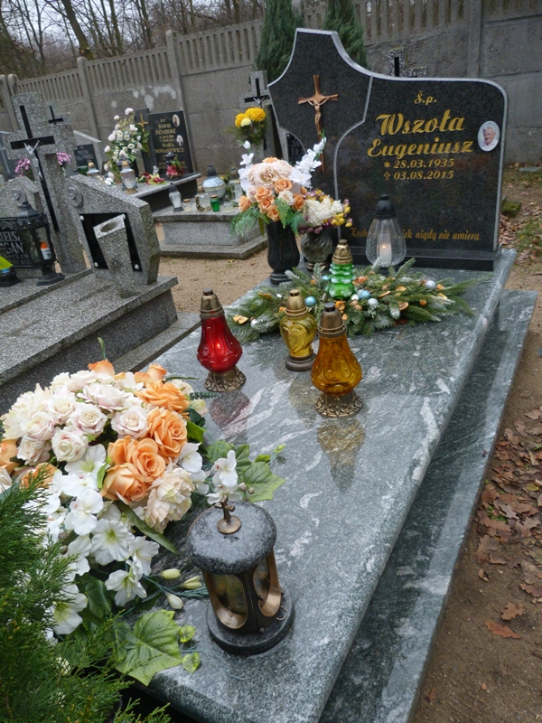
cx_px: 271
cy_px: 362
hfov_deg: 54.9
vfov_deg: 69.4
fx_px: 522
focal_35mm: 25
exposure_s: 1/60
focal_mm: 4.5
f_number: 2.8
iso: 125
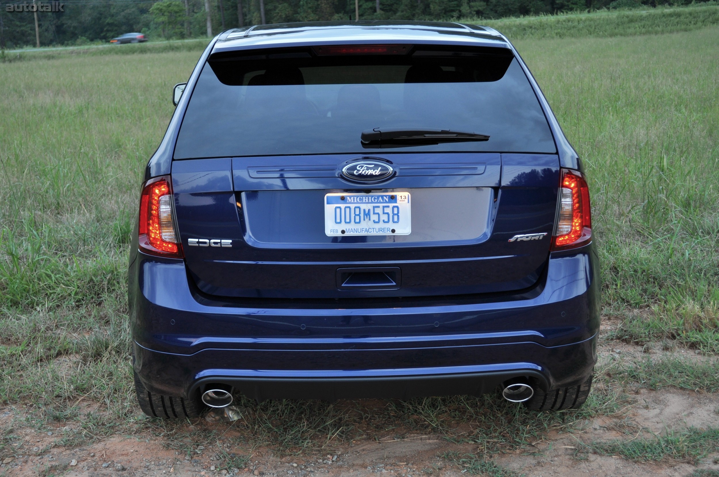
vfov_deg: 26.4
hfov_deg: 38.9
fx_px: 1017
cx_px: 360
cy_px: 238
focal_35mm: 51
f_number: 5
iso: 200
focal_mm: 34
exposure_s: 1/15
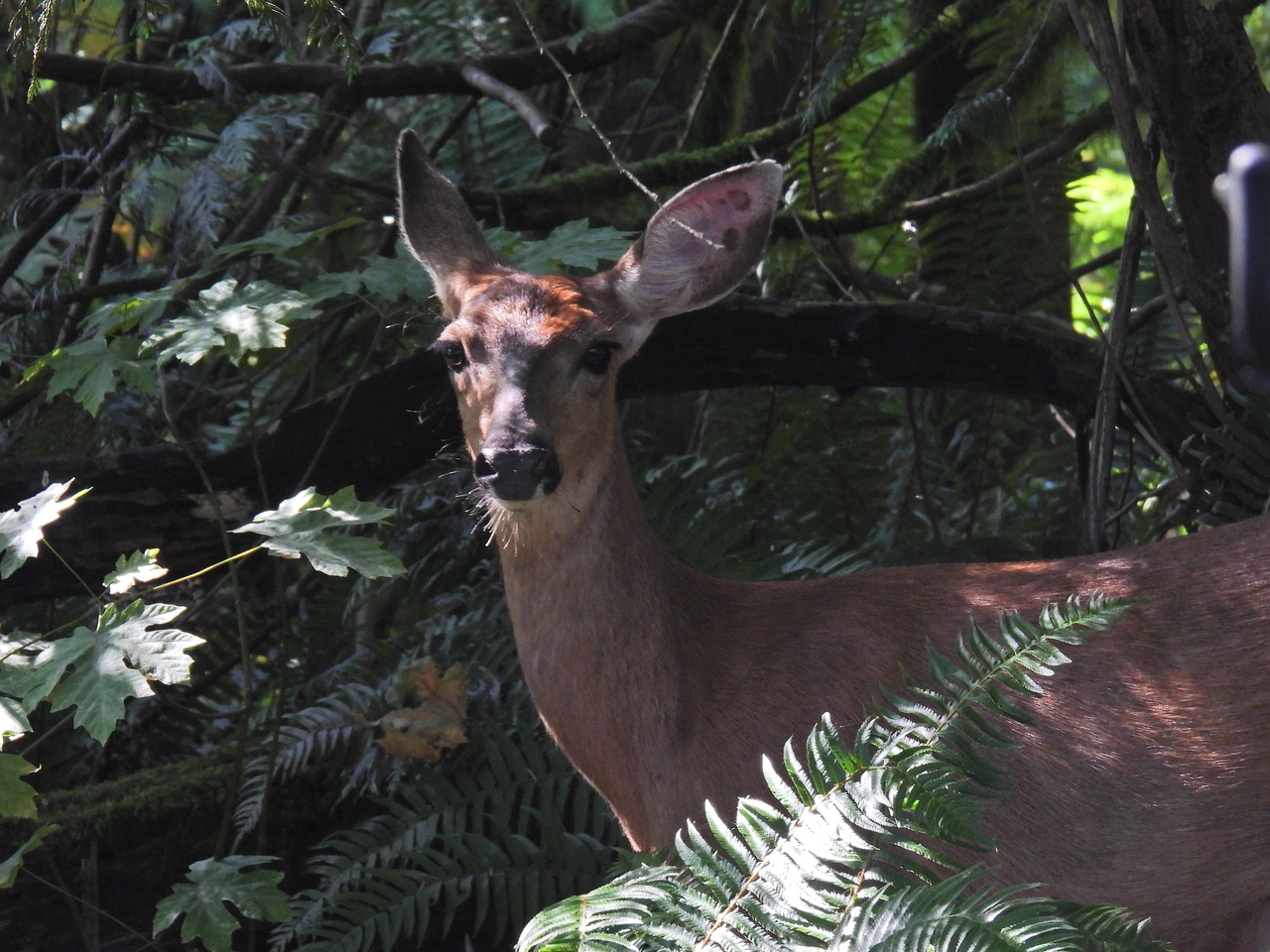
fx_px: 14675
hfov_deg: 5.0
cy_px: 476
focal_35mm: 400
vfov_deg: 3.7
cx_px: 635
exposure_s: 1/80
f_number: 5
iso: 400
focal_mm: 71.4
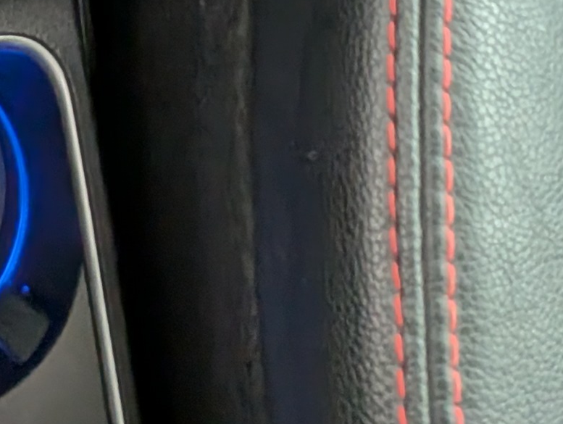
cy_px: -472
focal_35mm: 84
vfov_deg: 14.2
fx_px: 1368
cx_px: 5
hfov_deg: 22.4
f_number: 2.2
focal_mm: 2.35
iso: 384
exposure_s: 1/29.5
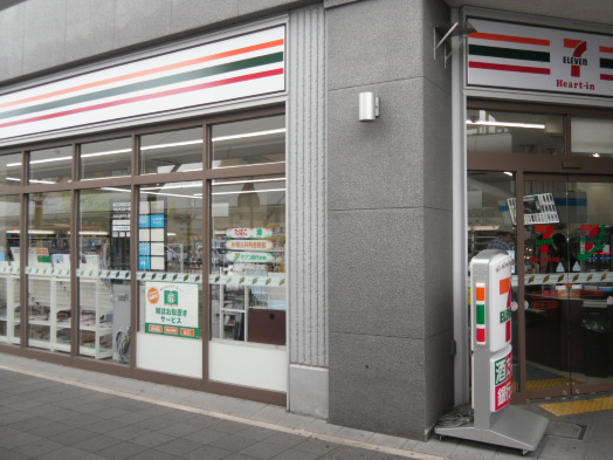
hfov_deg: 55.2
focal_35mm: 33
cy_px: 231
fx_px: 584
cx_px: 338
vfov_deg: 42.9
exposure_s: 1/125
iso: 64
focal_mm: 4.9
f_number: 3.2
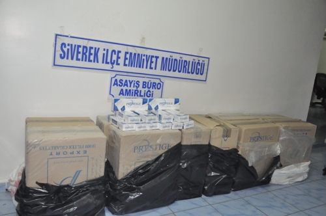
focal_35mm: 32
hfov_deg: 59.6
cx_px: 163
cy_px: 108
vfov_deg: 41.6
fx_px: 285
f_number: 5.6
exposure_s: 1/60
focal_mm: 21
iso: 3200
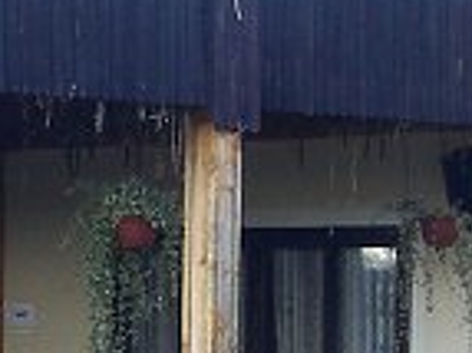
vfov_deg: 6.9
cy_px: 363
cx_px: -56
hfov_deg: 9.2
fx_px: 2902
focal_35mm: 213
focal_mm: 6.3
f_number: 4.4
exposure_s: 1/60
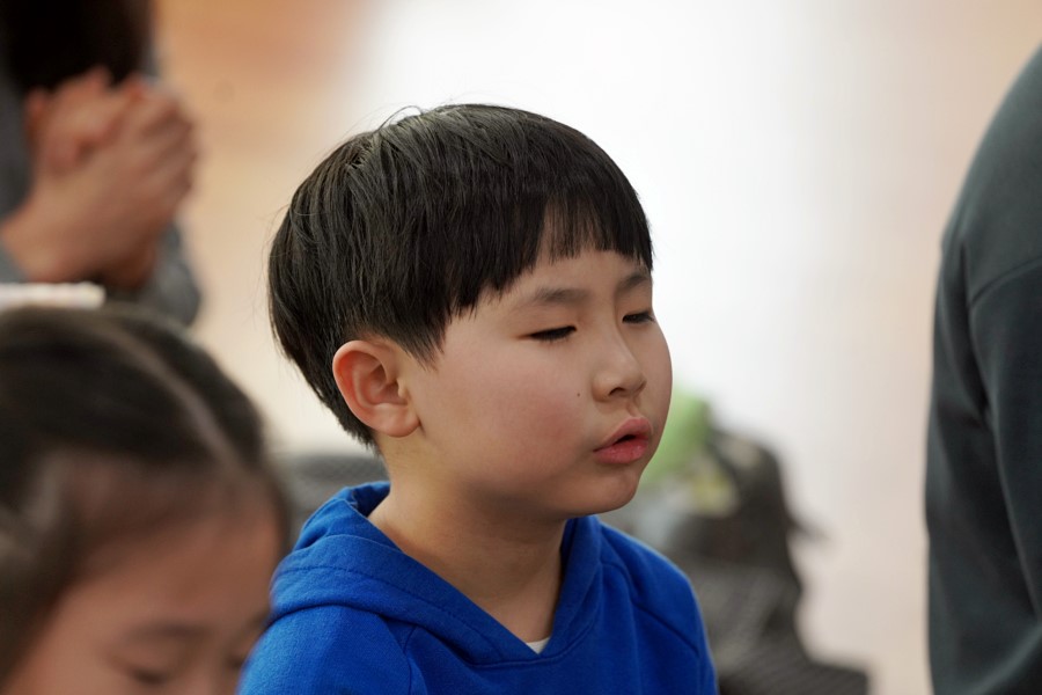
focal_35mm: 200
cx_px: 521
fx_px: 5788
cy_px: 348
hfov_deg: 10.3
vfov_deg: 6.9
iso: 1000
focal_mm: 200
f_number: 4
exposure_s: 1/250
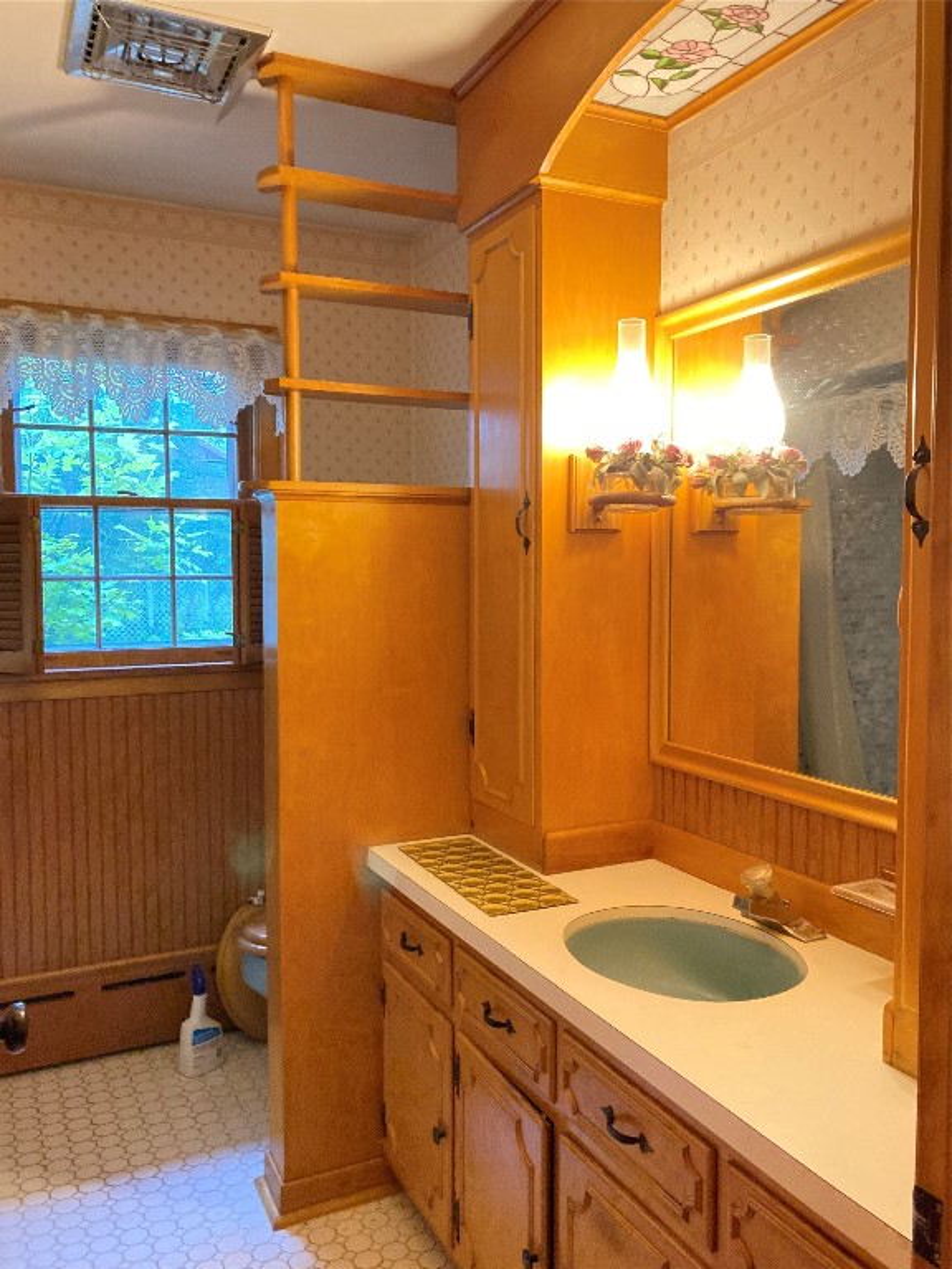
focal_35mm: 28
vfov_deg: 63.4
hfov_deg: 49.7
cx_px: 476
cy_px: 634
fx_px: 1027
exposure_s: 1/40
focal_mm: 3.99
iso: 400
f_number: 1.8
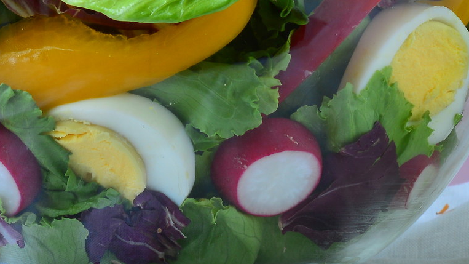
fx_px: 5218
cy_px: -99
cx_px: 139
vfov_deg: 2.9
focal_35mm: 420
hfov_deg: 5.1
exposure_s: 2.5
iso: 100
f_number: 16
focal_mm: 85
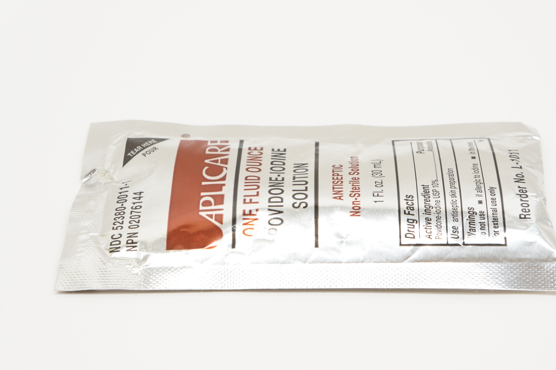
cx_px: 309
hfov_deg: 30.5
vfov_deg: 20.6
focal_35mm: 66
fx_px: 1018
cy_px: 205
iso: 400
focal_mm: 38
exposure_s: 1/50
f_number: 6.3
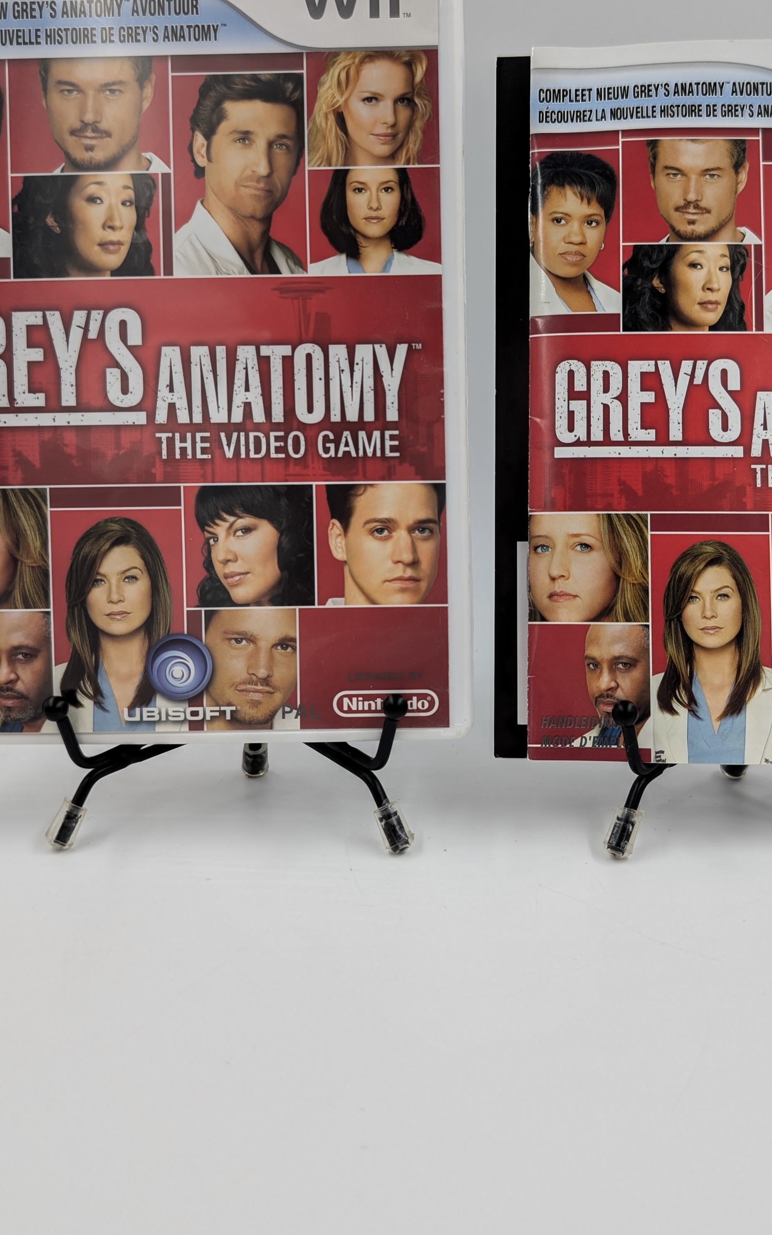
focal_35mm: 35
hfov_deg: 36.1
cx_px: 463
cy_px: 519
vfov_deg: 55.1
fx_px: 1178
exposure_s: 1/38
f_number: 1.68
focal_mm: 6.9
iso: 33
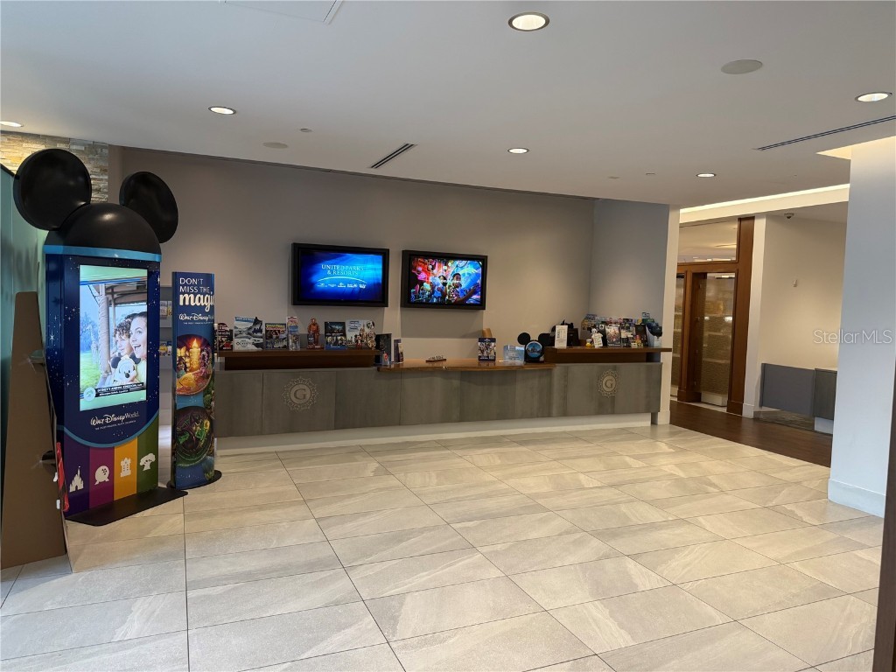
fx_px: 621
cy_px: 336
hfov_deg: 71.6
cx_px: 448
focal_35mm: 24
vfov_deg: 56.8
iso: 160
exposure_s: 1/60
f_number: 1.78
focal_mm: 6.76
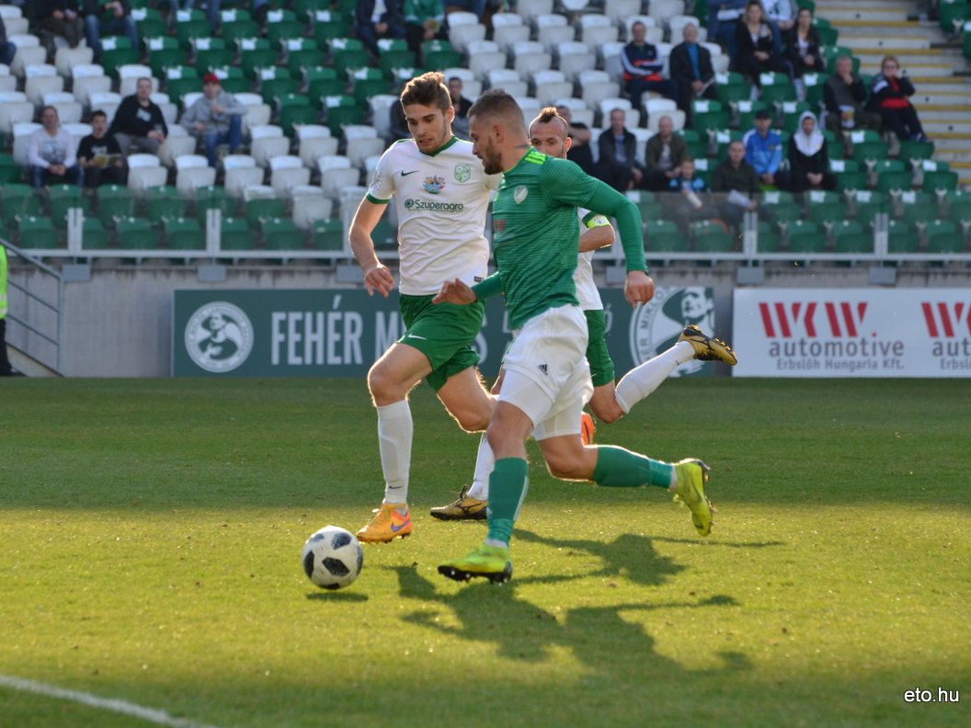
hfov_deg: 7.1
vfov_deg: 5.3
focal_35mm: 278
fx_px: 7798
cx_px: 434
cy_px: 364
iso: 320
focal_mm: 170
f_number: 5
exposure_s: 1/800
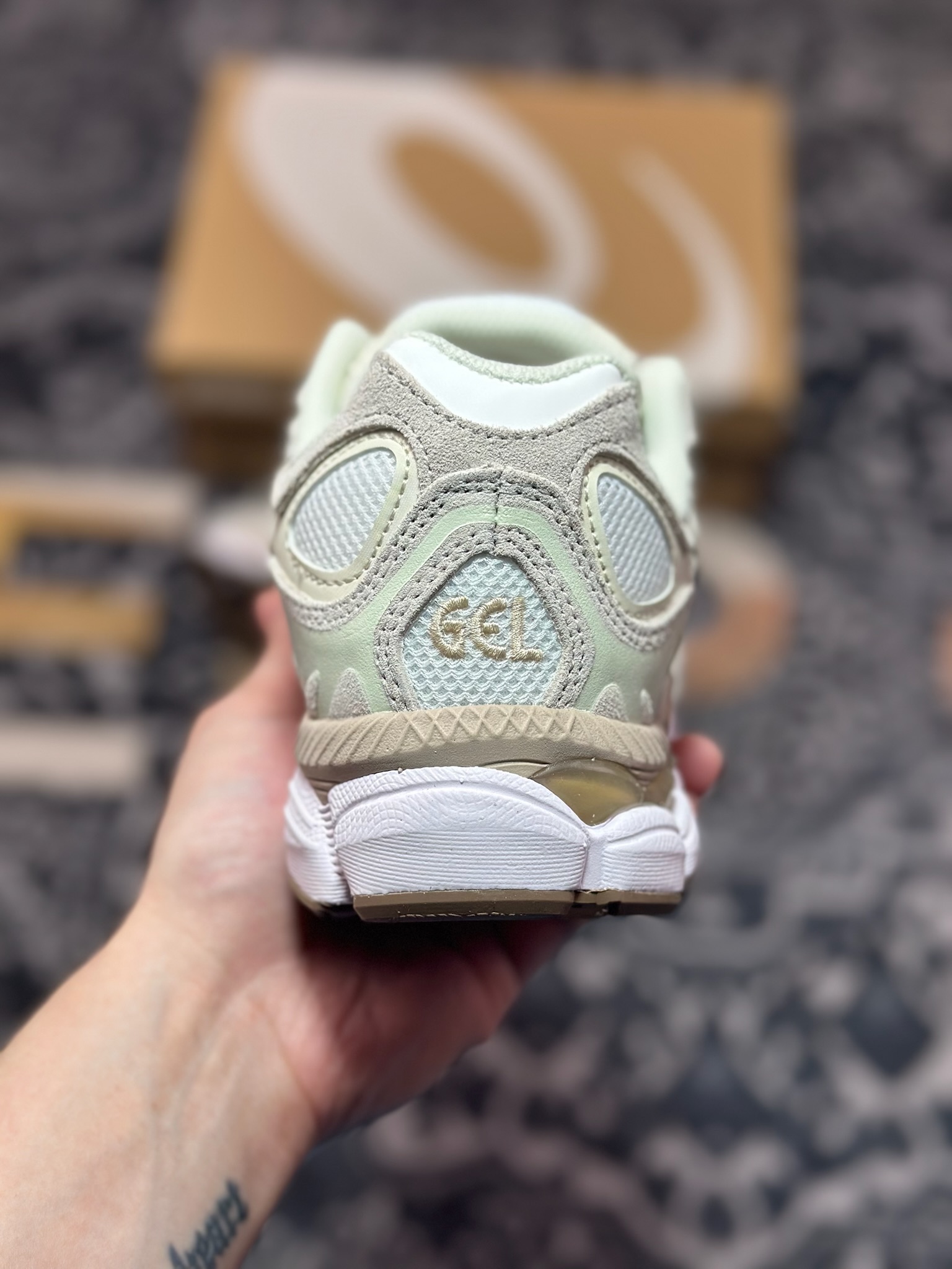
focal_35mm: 48
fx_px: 1760
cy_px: 634
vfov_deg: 39.7
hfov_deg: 30.3
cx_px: 476
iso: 80
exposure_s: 1/685
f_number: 1.78
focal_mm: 6.86
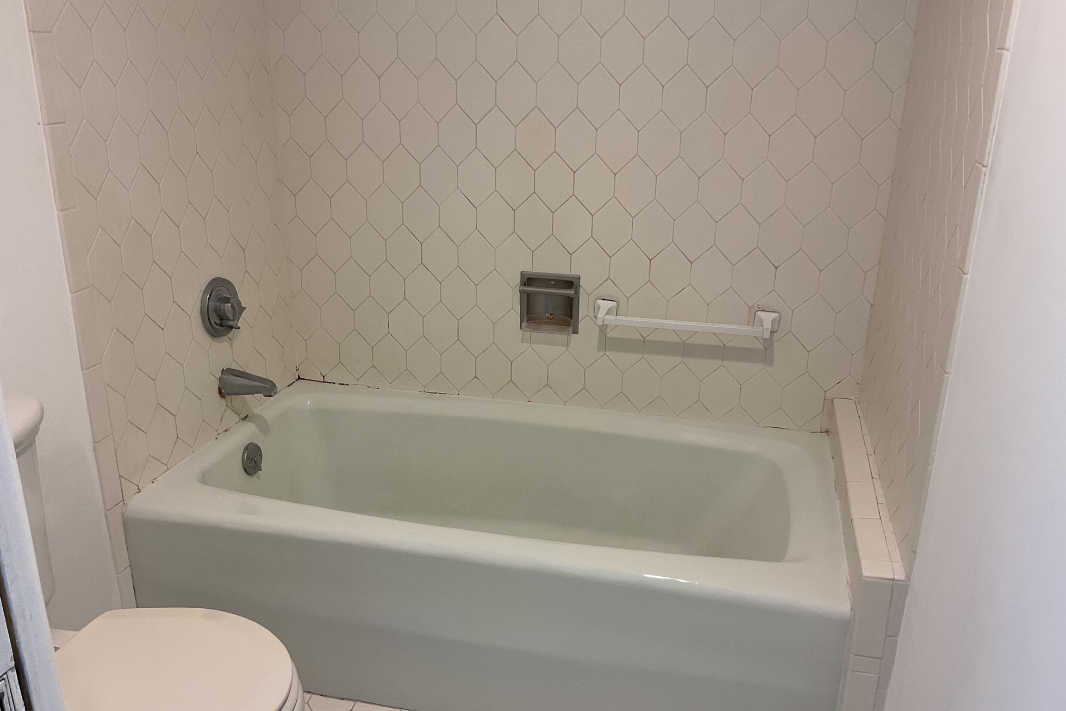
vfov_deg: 42.3
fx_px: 918
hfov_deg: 60.3
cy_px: 381
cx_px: 529
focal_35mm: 31
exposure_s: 1/60
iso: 40
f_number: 1.8
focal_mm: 3
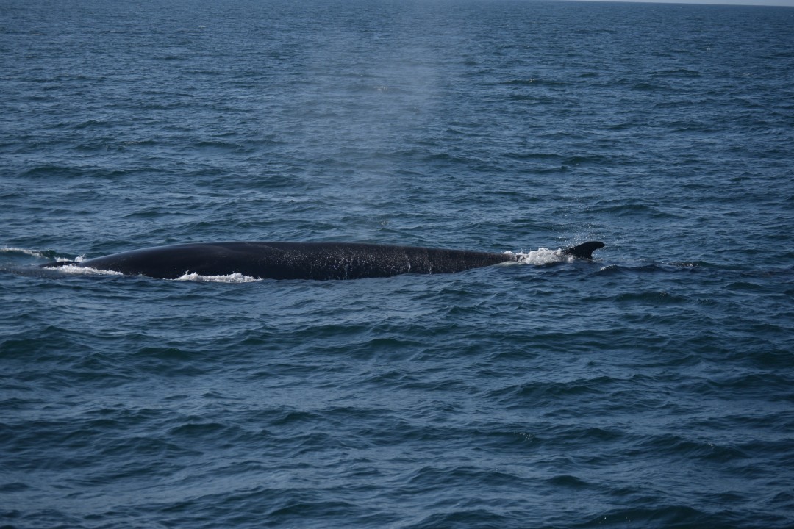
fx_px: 2481
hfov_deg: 18.2
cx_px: 397
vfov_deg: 12.2
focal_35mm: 112
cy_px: 264
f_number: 4.2
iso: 200
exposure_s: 1/4000
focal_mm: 75
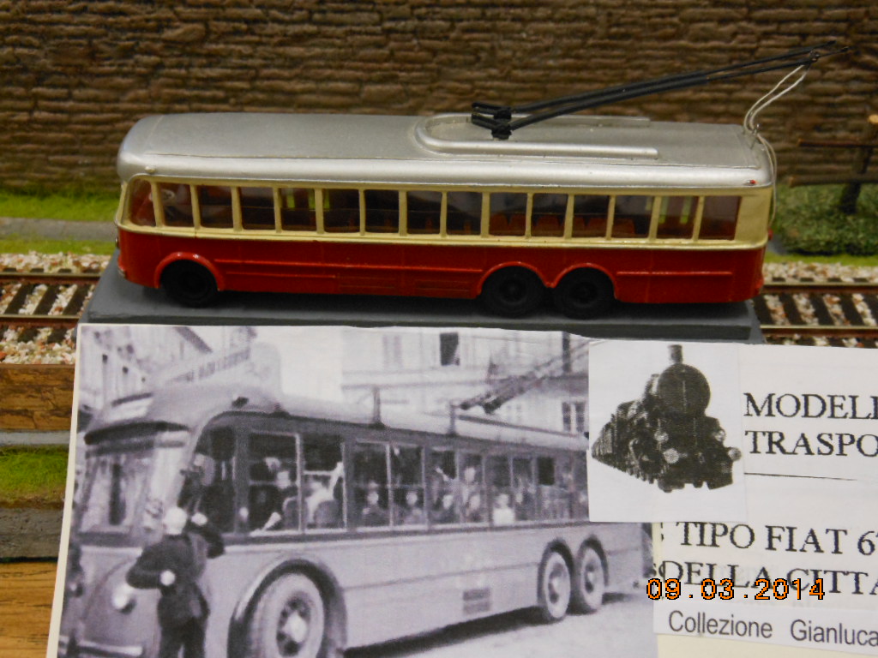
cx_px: 439
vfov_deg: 33.6
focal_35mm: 43
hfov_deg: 43.9
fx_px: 1091
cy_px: 329
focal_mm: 7.7
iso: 400
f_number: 3.8
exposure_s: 1/20
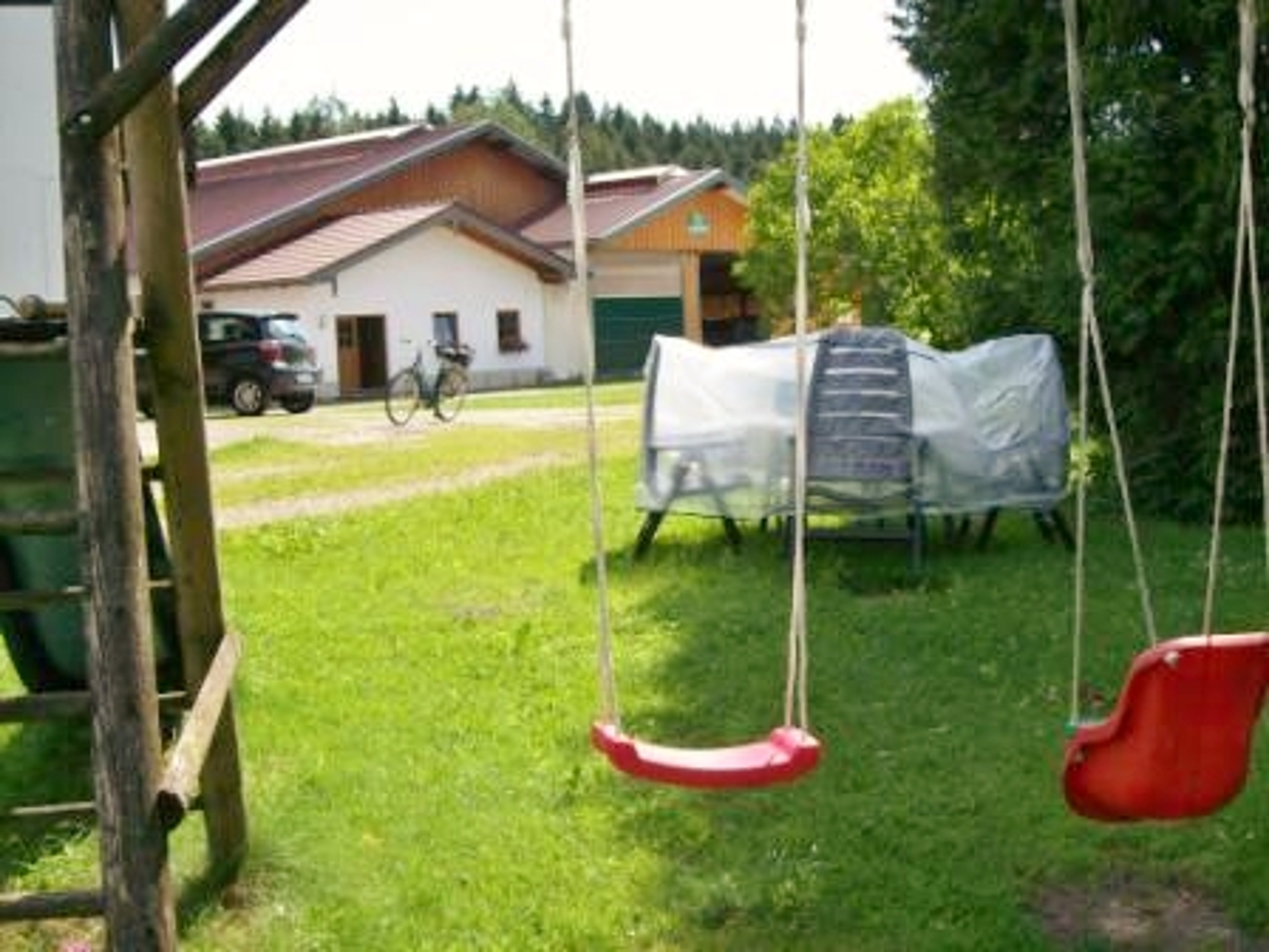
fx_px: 1650
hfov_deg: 42.1
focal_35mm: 45
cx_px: 634
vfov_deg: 32.2
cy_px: 476
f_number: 5.4
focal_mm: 7.6
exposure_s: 1/243
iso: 80
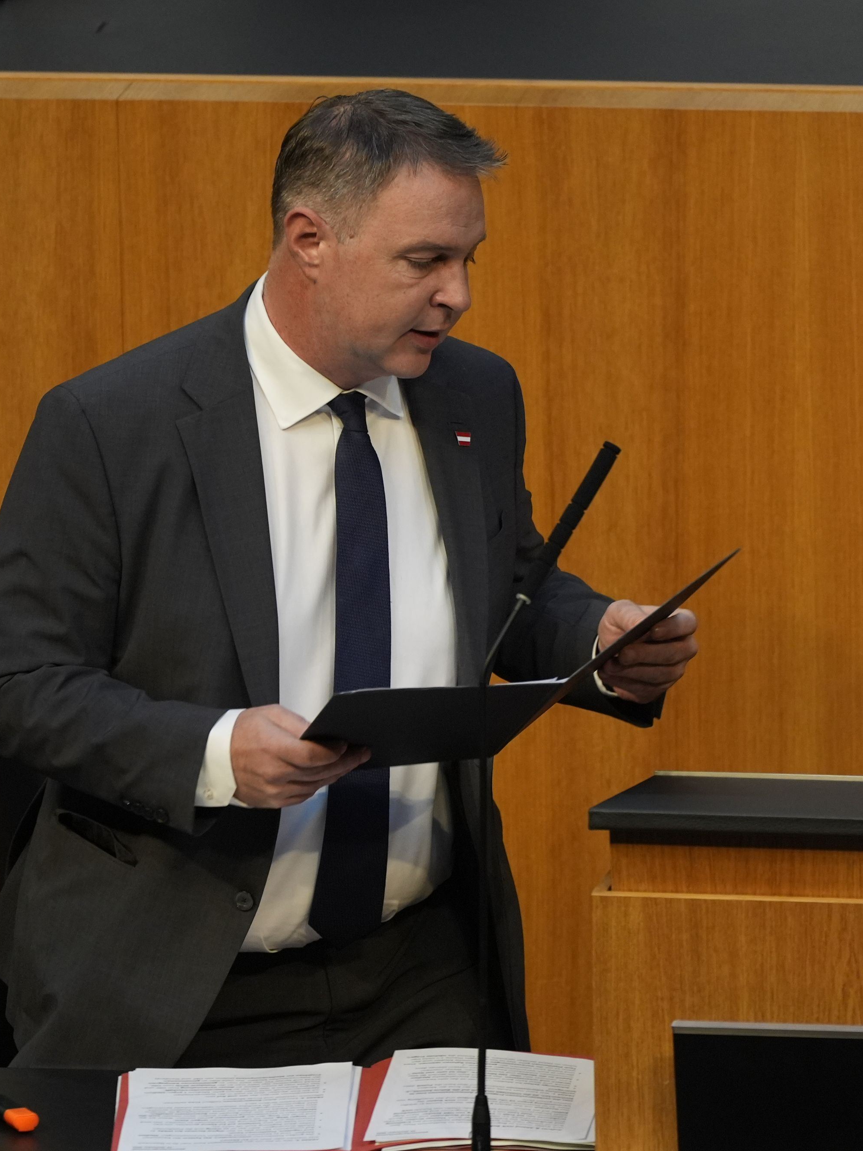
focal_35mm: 459
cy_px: 576
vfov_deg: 4.3
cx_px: 347
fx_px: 15261
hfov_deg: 3.2
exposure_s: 1/320
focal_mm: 318
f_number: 5.6
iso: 2500
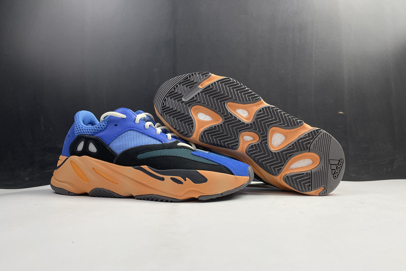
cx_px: 200
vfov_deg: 46.4
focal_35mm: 28
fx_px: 316
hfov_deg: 65.5
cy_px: 139
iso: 80
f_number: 1.6
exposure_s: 1/121
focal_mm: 4.2
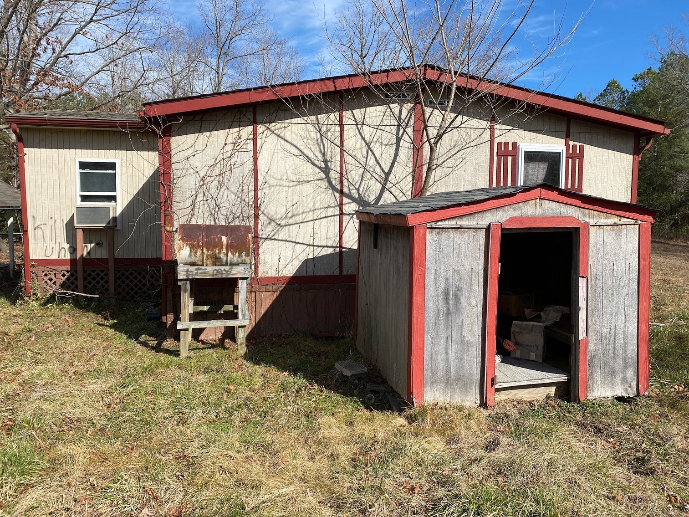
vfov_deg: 53.1
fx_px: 518
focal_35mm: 26
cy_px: 258
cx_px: 344
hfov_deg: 67.3
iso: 32
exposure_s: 1/2967
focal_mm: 4.25
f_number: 1.8
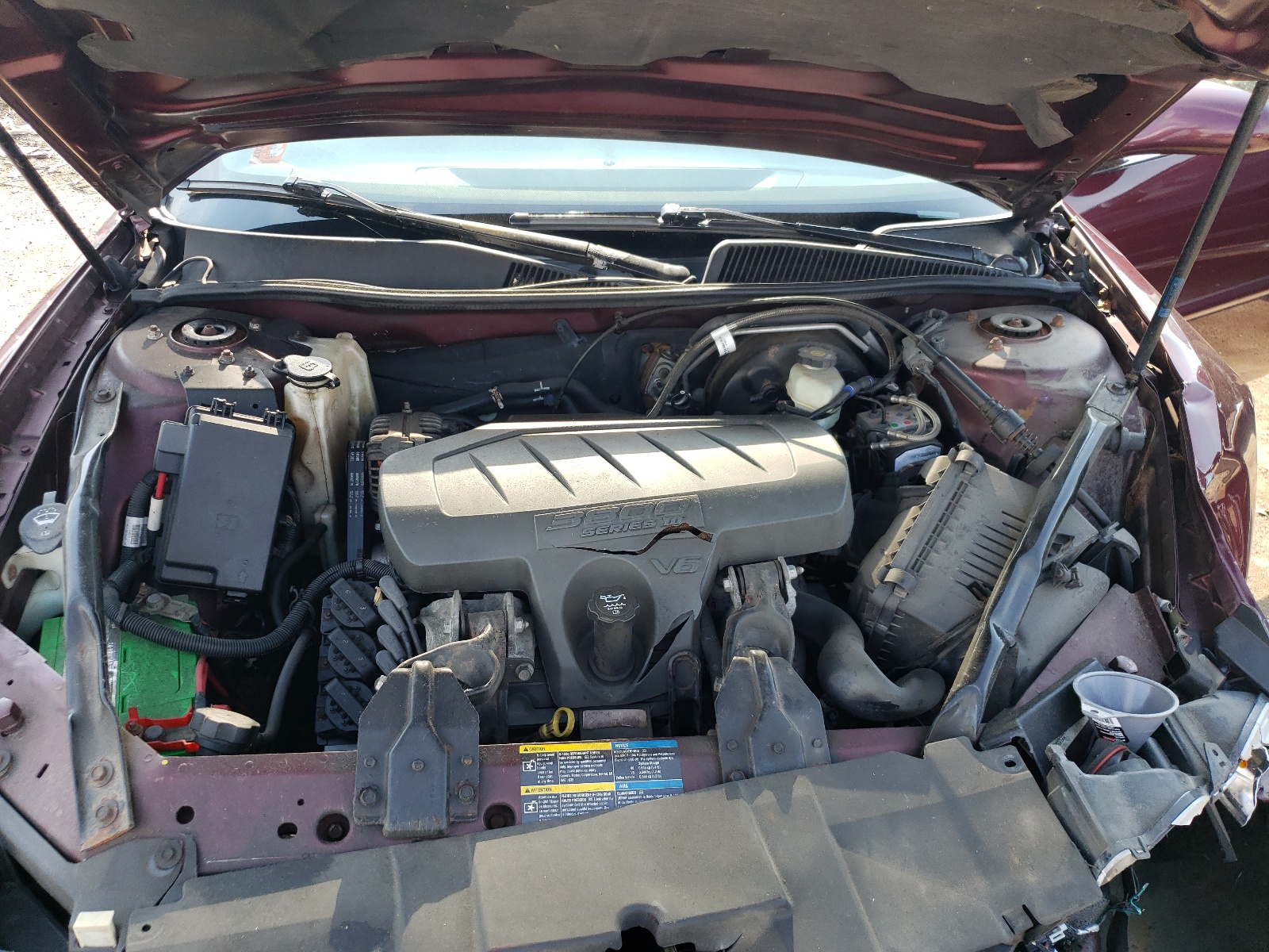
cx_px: 634
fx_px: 953
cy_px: 476
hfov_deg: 67.3
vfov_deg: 53.1
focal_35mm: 26
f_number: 1.5
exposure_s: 1/294
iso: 50
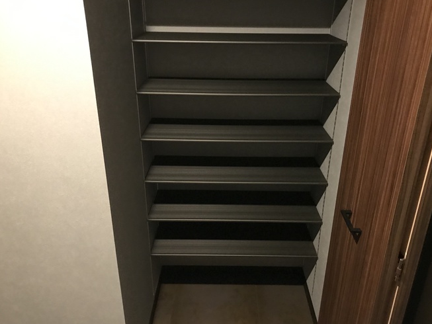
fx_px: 374
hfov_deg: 59.9
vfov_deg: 46.8
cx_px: 226
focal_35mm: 30
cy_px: 169
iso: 100
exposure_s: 1/5
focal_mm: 3.99
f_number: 1.8
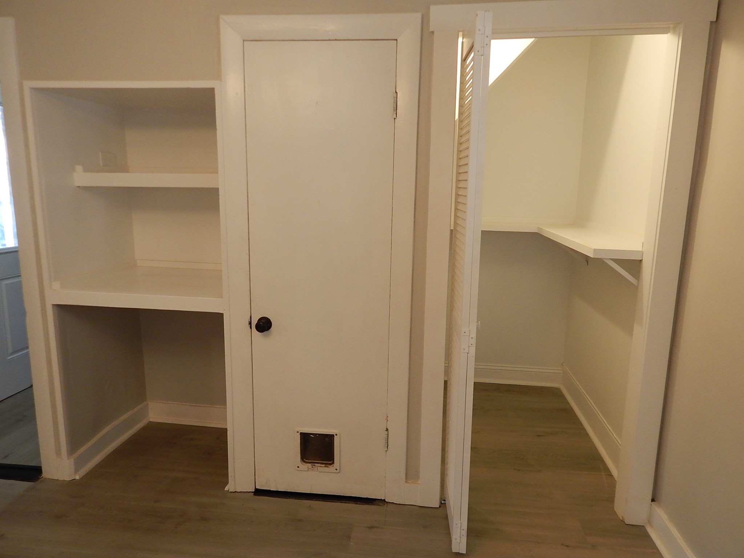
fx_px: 473
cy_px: 279
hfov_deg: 76.4
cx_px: 372
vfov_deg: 61.1
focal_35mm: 22
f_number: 3
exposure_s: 1/30
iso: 200
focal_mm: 4
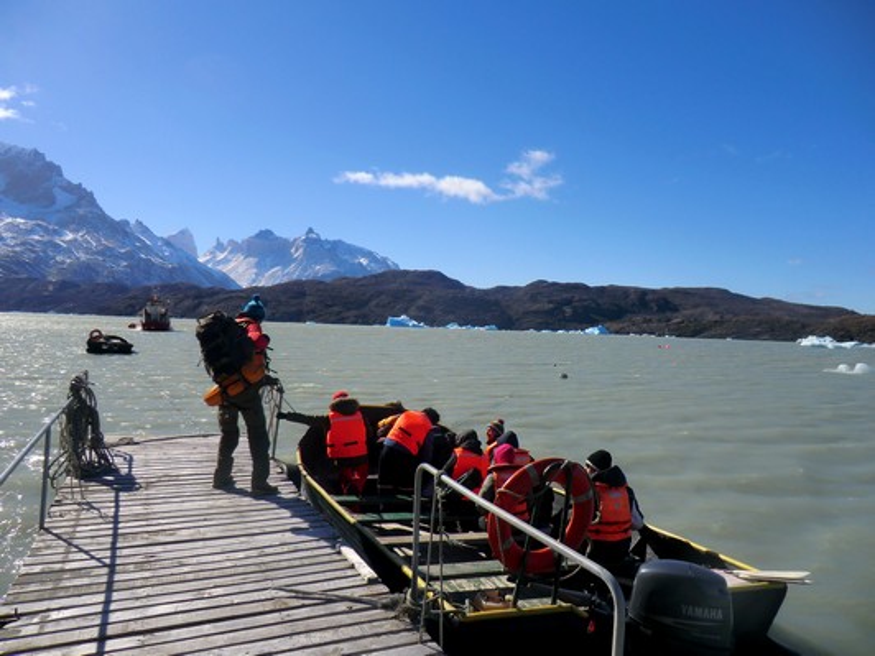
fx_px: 607
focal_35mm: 24
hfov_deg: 71.6
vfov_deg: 56.8
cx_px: 438
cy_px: 328
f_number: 7.5
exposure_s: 1/250
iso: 64
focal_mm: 4.3
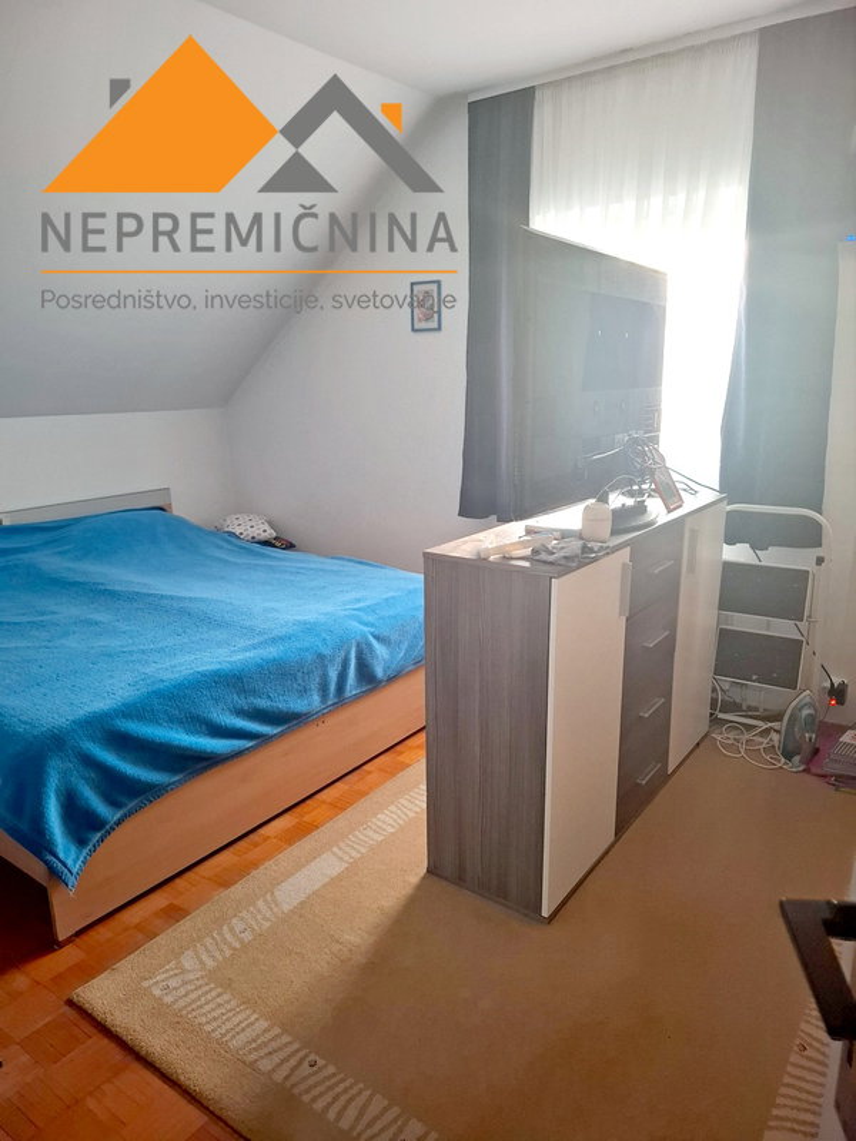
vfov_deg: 73.9
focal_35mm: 23
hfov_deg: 58.9
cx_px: 428
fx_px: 758
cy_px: 570
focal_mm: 5.54
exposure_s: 1/33
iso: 320
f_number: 1.8
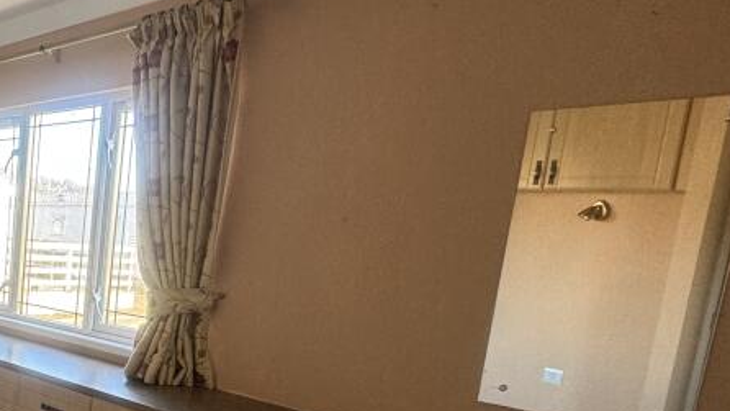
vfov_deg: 32.6
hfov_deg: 45.3
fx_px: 678
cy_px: 341
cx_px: -39
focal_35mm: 35
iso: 125
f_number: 2.2
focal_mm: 2.22
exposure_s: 1/99
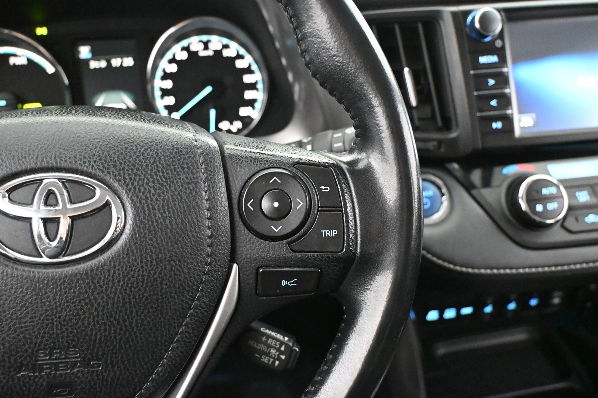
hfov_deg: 57.2
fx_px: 548
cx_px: 299
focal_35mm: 33
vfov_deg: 40.0
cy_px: 199
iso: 11400
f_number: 4
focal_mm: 22
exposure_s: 1/40
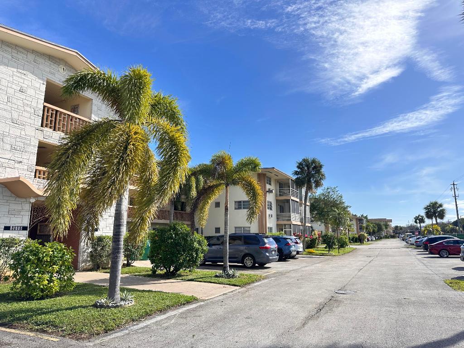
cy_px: 174
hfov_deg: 71.6
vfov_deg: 56.8
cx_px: 232
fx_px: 322
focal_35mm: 24
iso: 80
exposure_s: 1/2660
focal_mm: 6.86
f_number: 1.78
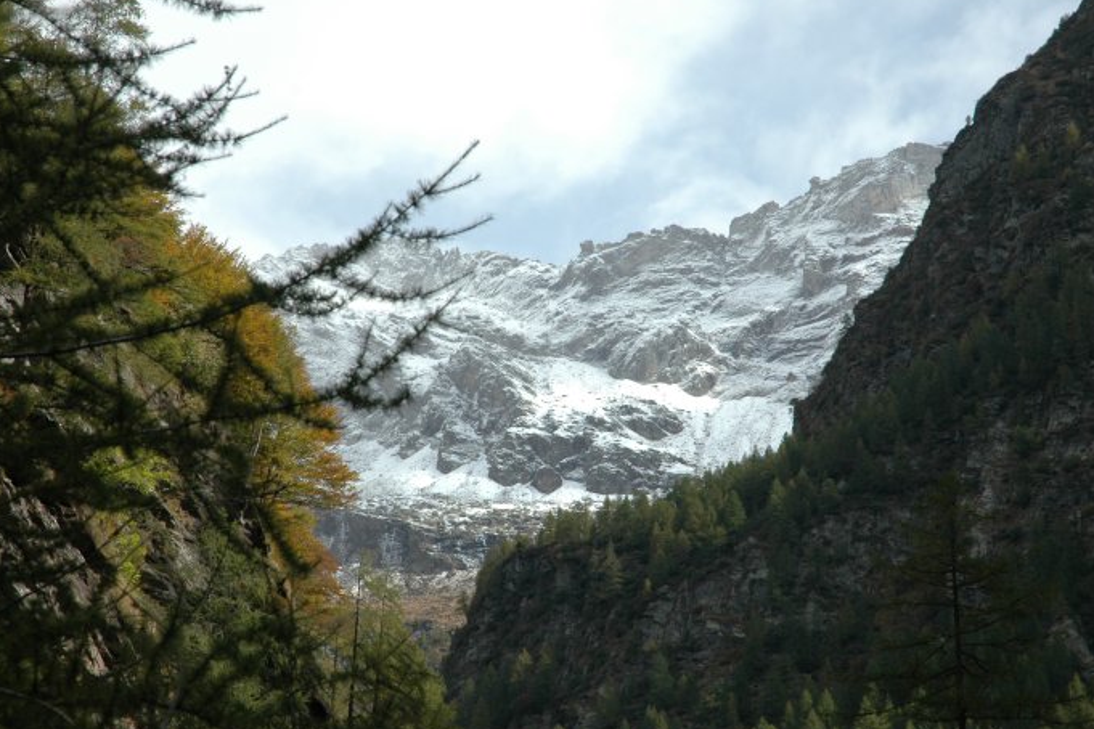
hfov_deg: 18.4
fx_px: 3373
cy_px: 366
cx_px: 567
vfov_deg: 12.3
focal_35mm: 111
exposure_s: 1/320
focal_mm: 70
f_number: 9
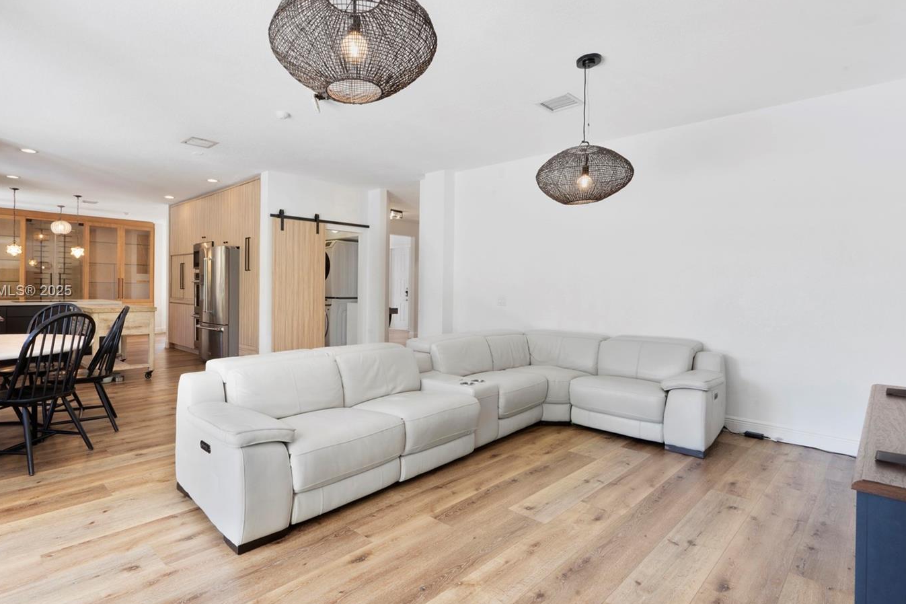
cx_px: 395
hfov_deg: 86.5
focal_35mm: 19
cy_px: 292
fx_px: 478
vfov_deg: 64.5
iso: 200
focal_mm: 16
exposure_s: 1.3
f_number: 16
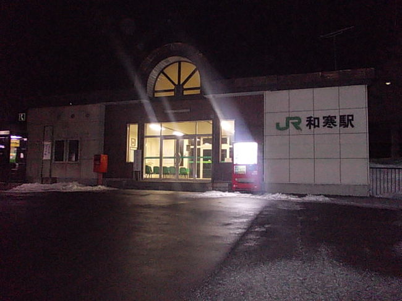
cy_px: 150
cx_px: 201
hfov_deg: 63.5
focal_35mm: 28
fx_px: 325
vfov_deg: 49.7
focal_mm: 4
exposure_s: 1/25
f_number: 2.7
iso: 800
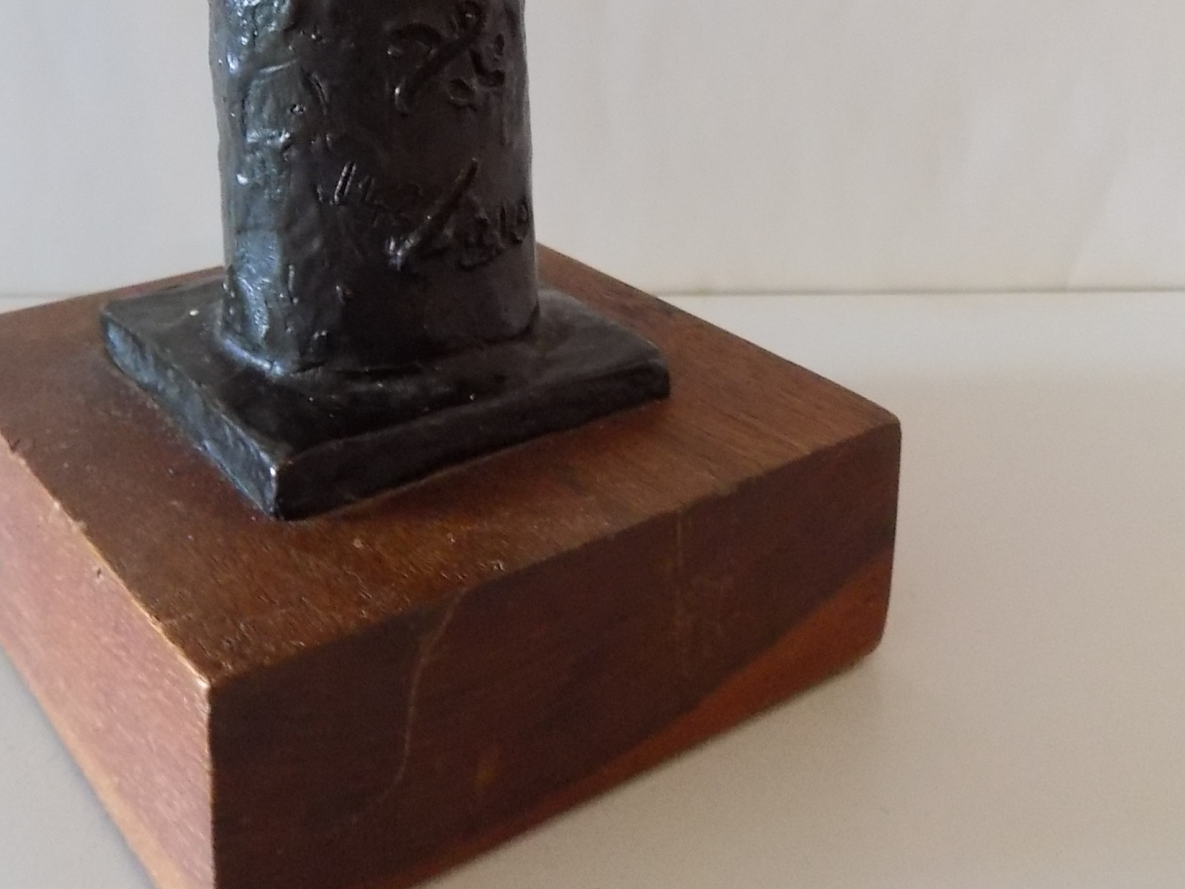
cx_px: 447
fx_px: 1506
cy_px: 22
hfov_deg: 42.6
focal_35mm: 44
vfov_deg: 30.7
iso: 400
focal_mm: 4
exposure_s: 1/13
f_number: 3.1
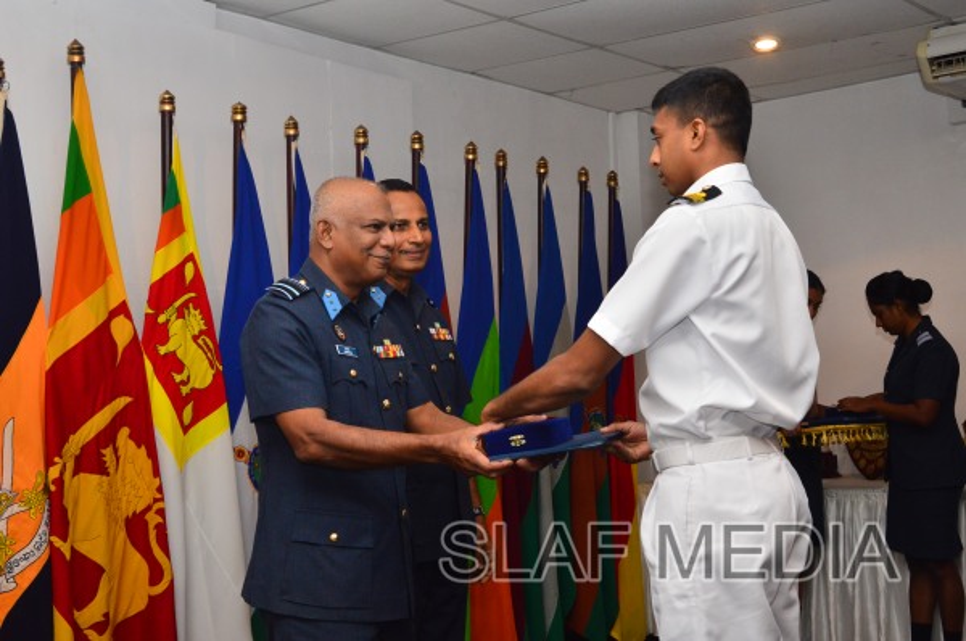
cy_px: 320
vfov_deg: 28.0
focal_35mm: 48
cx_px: 483
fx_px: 1286
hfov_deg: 41.2
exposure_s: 1/100
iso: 800
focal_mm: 32
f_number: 7.1
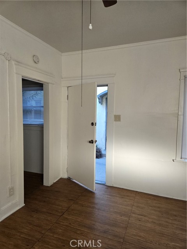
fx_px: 166
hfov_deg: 58.9
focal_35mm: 23
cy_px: 124
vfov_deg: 73.9
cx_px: 94
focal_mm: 5.4
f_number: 1.8
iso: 160
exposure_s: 1/180
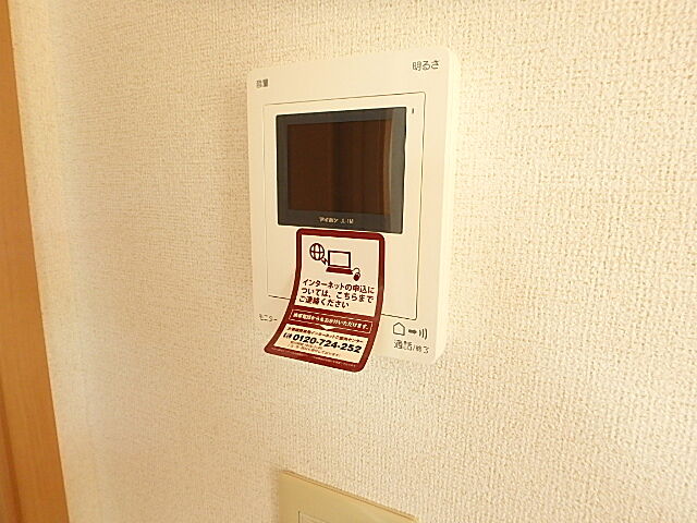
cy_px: 262
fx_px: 423
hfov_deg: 79.0
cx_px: 348
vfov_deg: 63.4
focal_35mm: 21
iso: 400
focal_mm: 3.7
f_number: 3.5
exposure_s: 1/30
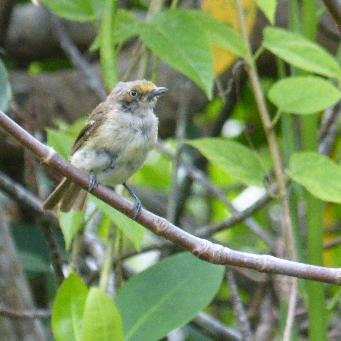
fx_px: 15781
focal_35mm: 1416
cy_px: 170
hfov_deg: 1.2
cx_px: 131
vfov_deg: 1.2
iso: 400
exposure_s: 1/60
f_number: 5.2
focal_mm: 108
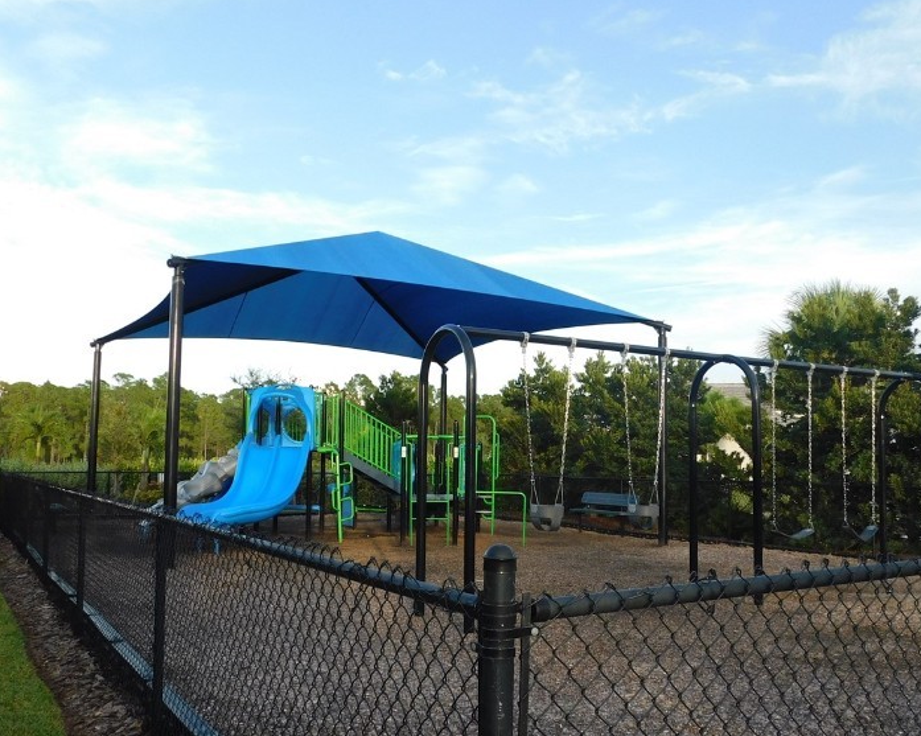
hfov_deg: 54.2
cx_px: 484
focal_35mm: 33
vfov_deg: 44.4
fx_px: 899
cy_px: 419
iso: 125
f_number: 3
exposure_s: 1/320
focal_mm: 4
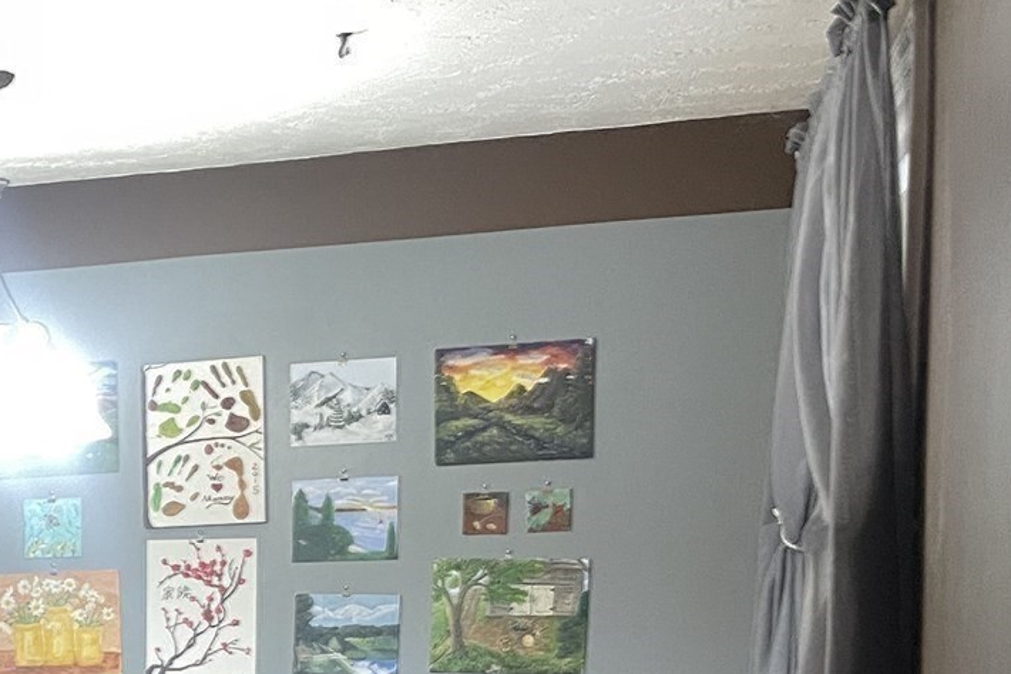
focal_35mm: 78
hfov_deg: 23.7
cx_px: -201
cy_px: 841
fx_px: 2190
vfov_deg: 16.6
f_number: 1.6
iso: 400
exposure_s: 1/40
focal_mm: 4.2
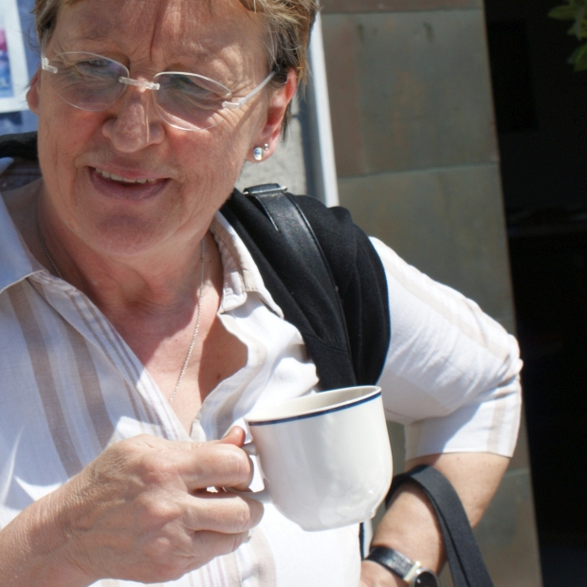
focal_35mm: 108
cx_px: 10
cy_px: 227
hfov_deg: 15.8
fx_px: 2073
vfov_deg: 16.1
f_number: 10
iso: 100
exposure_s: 1/160
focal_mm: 35
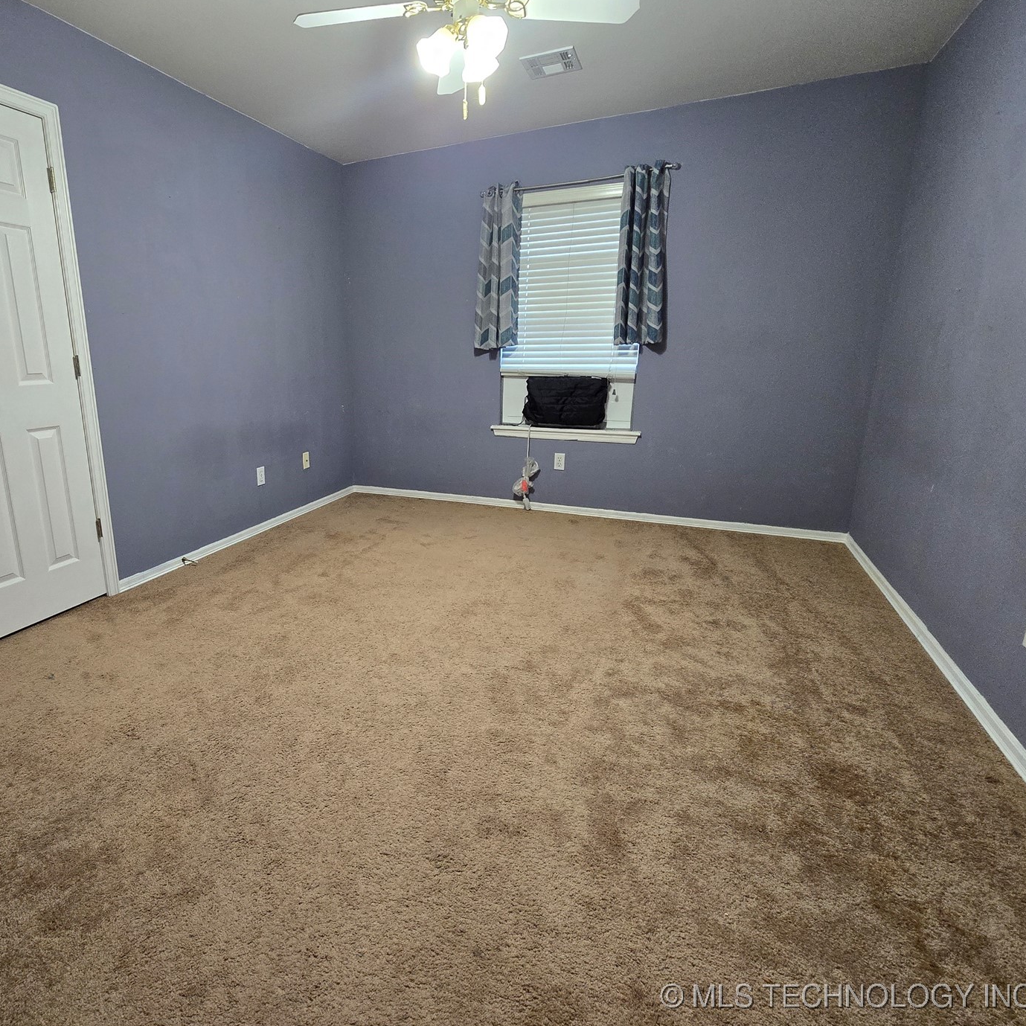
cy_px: 492
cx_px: 403
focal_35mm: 16
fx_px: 537
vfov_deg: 87.4
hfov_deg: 86.2
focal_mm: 2.2
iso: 400
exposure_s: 1/60
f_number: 2.2
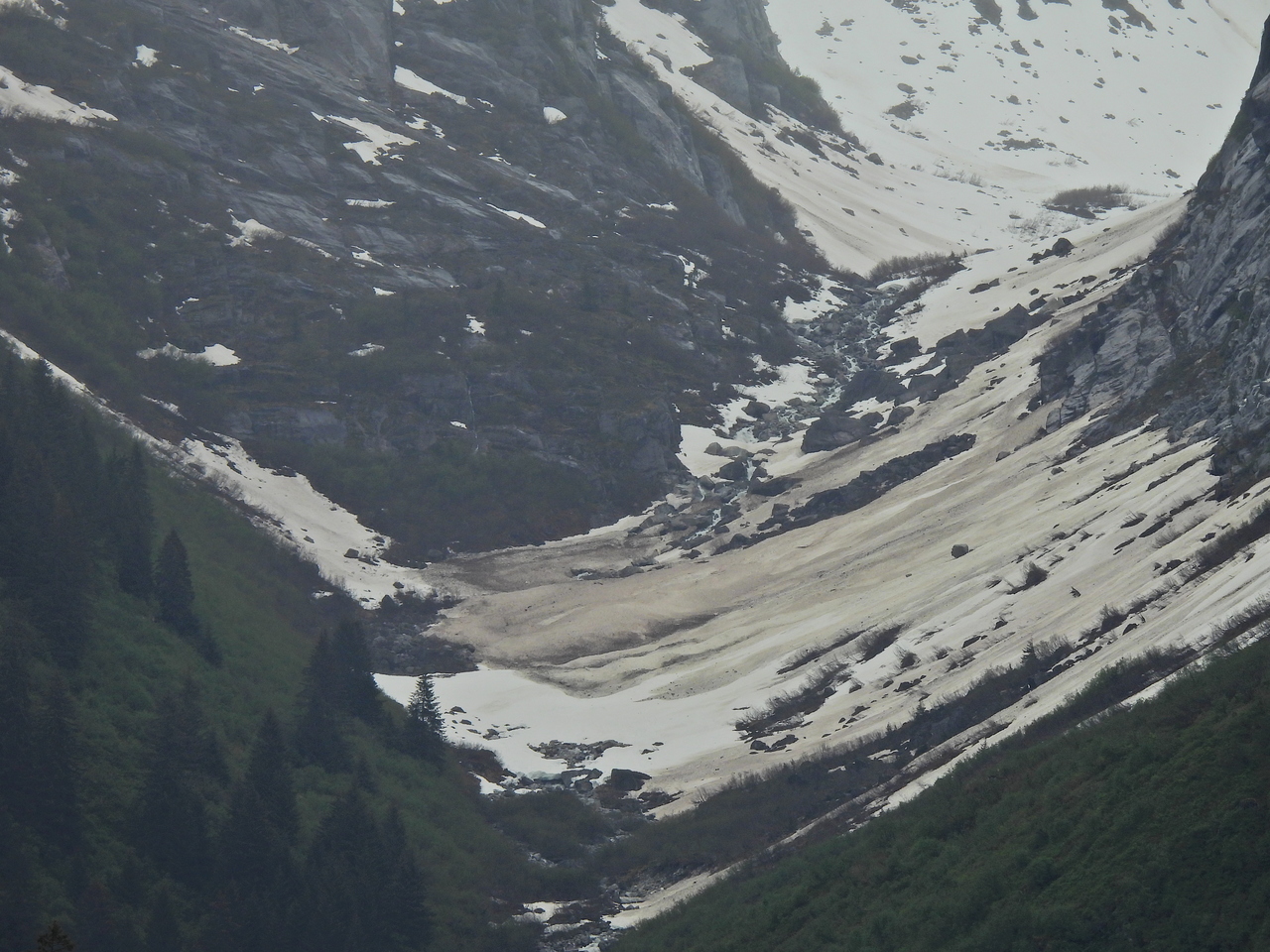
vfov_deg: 1.9
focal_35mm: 800
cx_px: 635
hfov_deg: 2.5
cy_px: 476
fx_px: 29351
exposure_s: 1/500
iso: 100
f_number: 5.6
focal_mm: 143
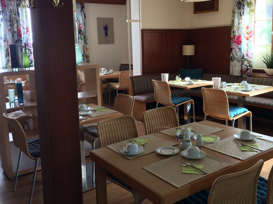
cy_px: 86
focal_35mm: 37
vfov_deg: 38.6
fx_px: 292
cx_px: 140
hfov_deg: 50.1
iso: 50
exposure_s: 1/50
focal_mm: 4.15
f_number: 2.2
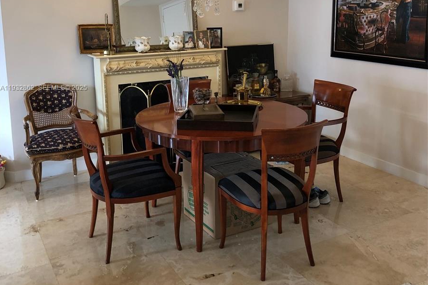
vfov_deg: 33.8
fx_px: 464
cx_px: 214
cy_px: 88
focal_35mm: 39
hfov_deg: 49.6
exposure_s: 1/24
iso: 40
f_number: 1.8
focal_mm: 3.99
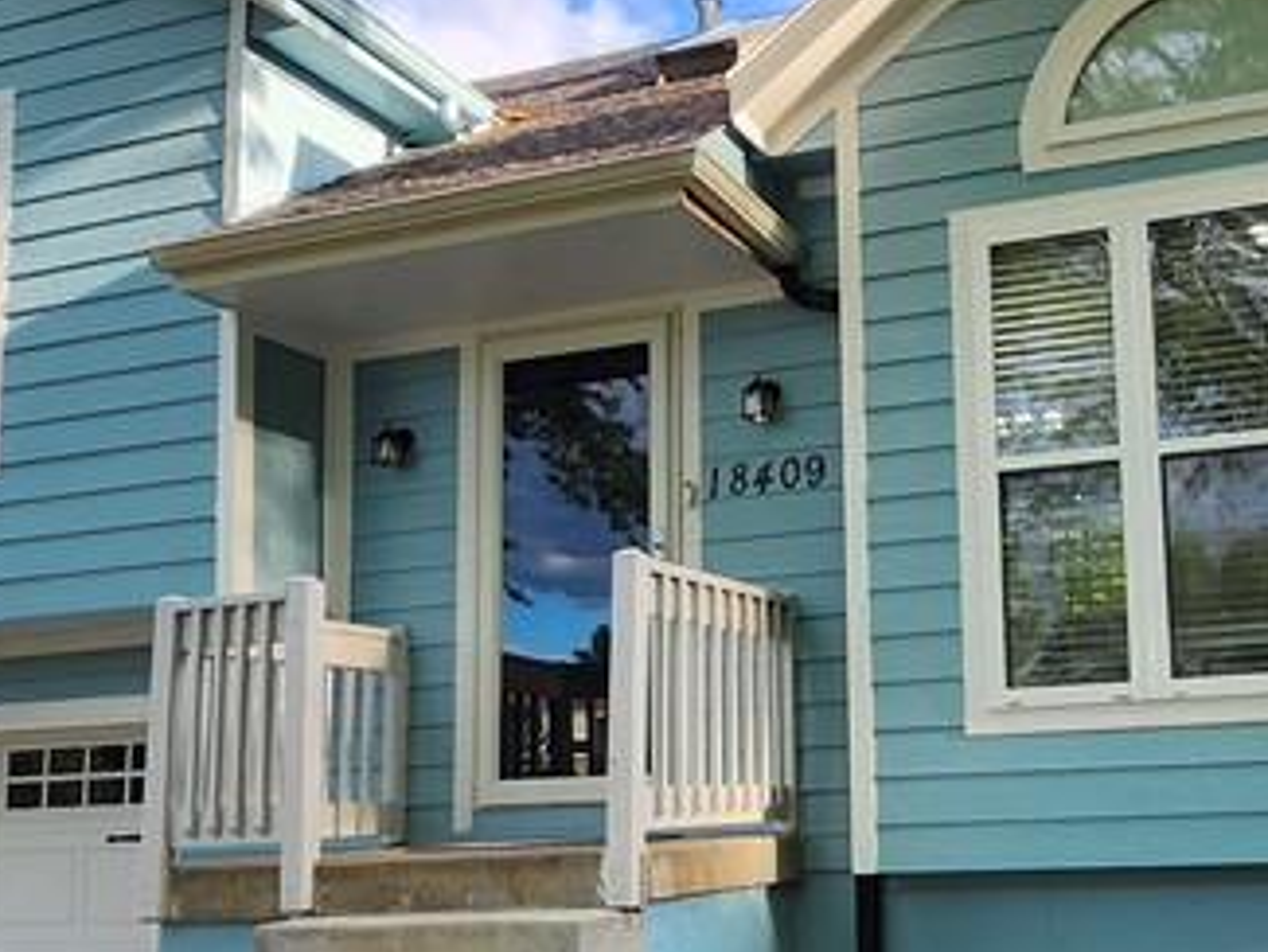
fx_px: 1502
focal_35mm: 41
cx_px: 971
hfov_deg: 44.1
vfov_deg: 35.0
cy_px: 593
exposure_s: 1/187
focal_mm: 1.74
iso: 40
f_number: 2.2
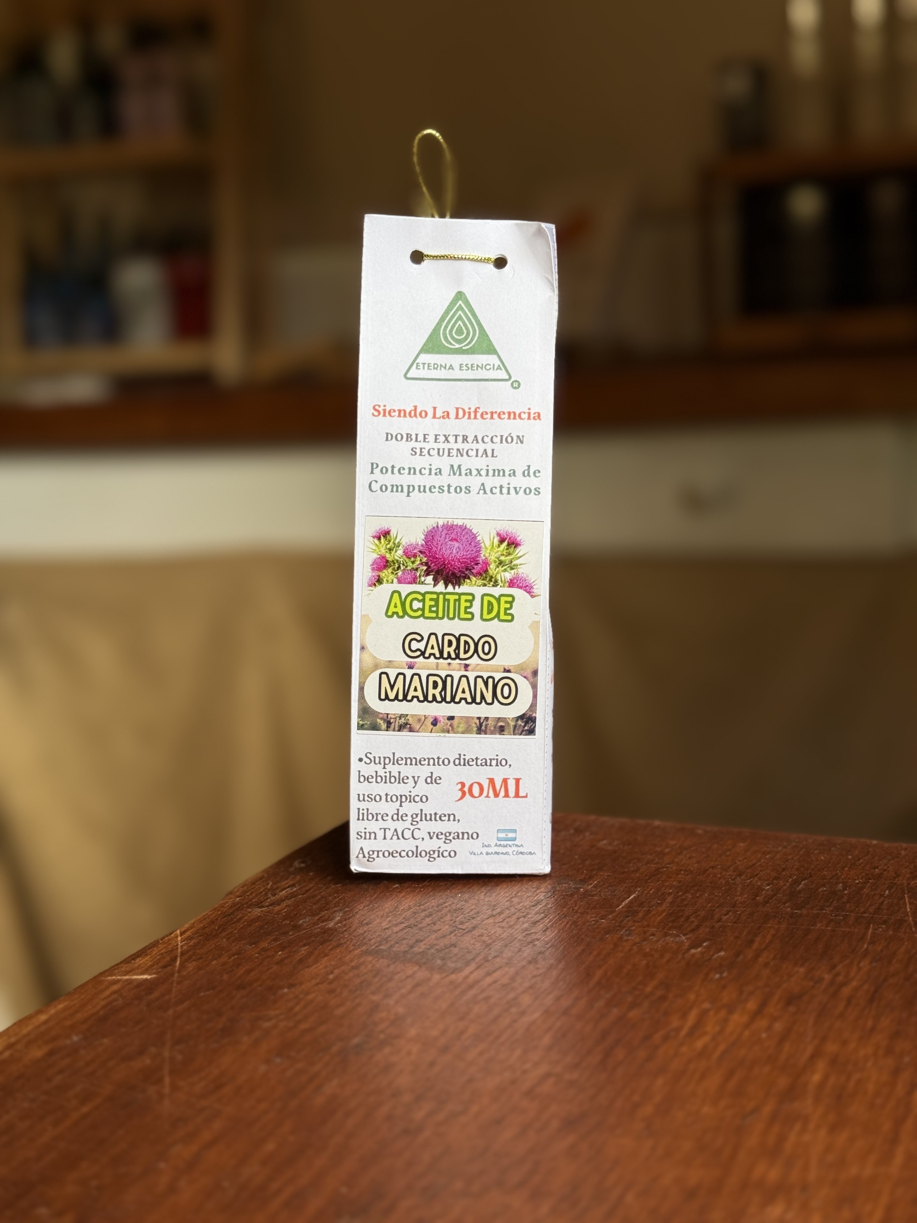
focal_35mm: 48
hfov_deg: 30.3
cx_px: 458
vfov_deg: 39.7
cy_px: 612
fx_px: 1695
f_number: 1.78
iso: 64
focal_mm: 6.76
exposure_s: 1/121
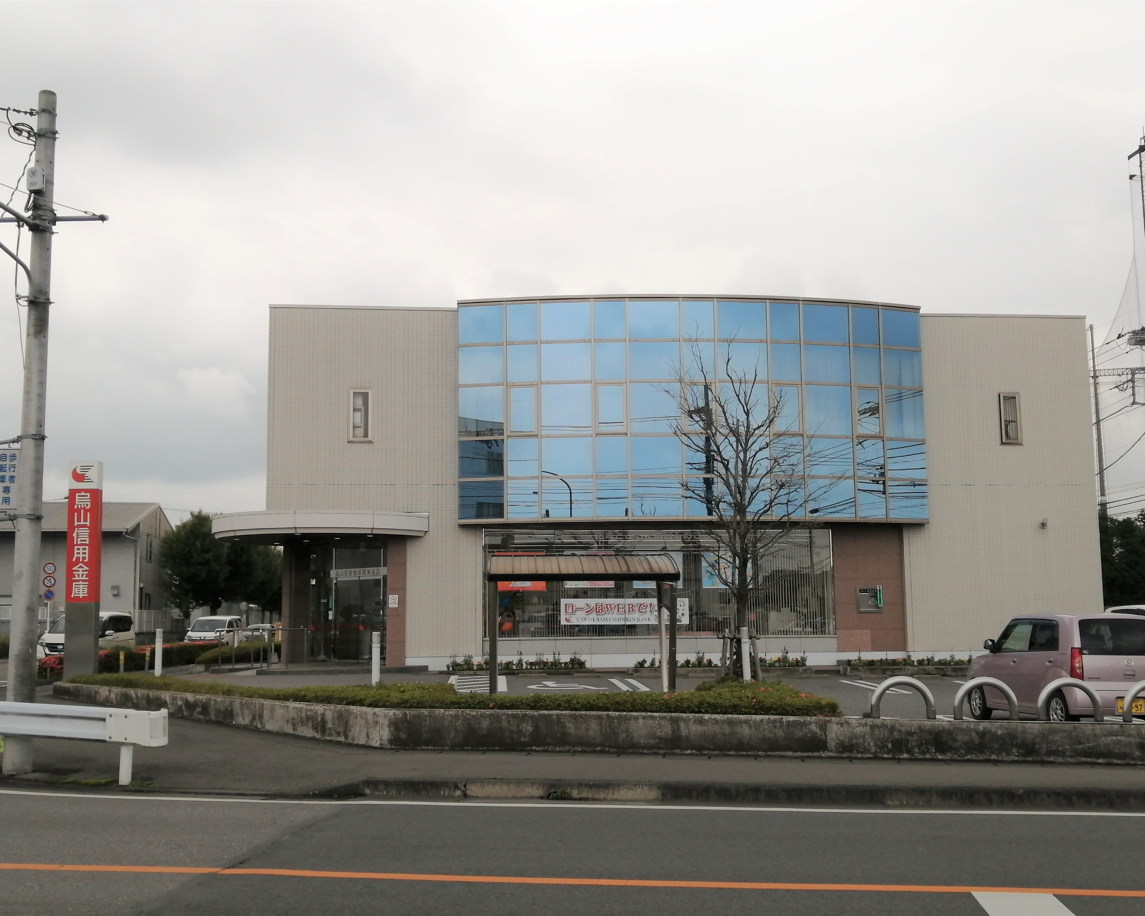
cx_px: 607
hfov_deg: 50.2
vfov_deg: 41.2
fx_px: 1220
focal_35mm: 36
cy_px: 465
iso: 50
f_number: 1.8
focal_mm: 3.62
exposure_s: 1/956
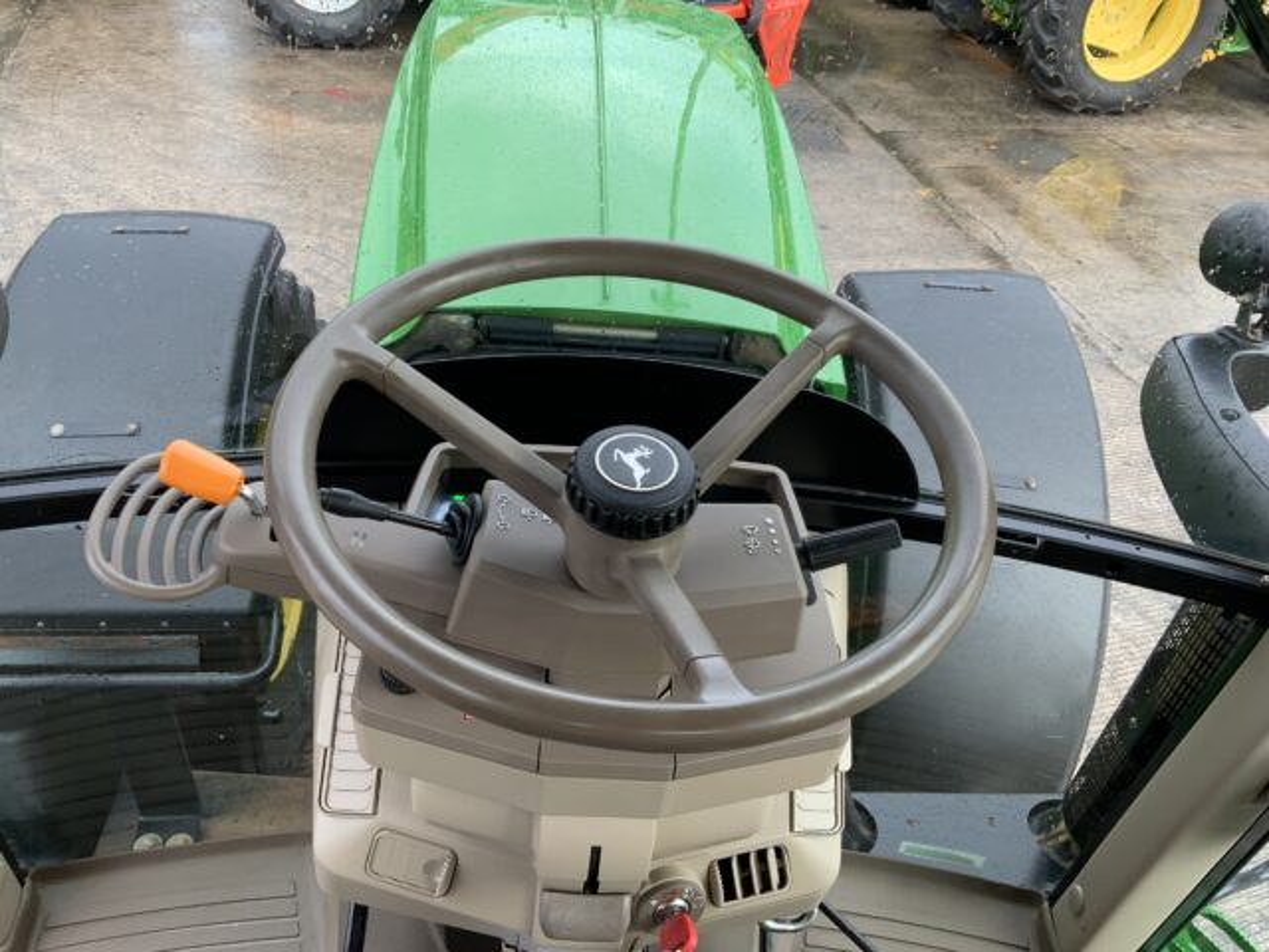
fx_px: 1063
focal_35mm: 29
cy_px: 476
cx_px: 634
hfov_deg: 61.7
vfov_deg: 48.2
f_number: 1.8
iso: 25
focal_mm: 3
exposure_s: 1/122
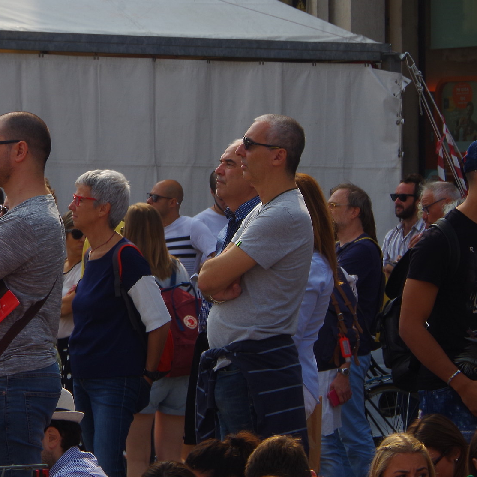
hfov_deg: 8.2
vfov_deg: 8.2
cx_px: 248
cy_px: 200
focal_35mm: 214
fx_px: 3336
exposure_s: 1/125
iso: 200
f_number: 11
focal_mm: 78
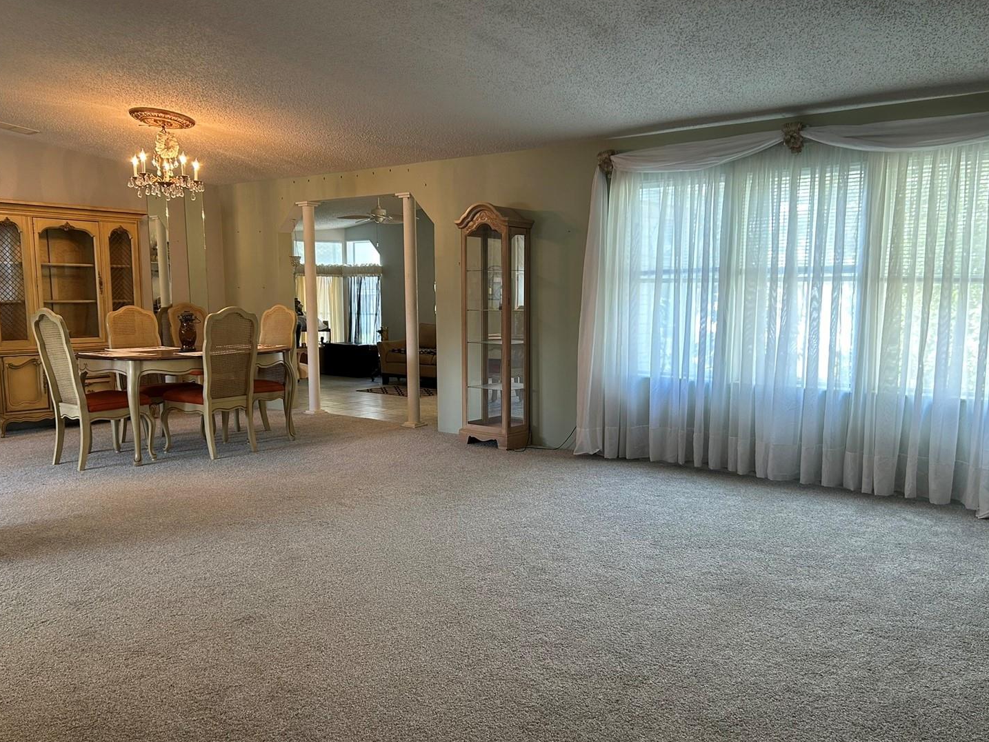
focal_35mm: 29
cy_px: 394
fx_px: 829
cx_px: 510
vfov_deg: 48.2
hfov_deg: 61.6
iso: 125
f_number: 1.5
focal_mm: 5.7
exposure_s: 1/60
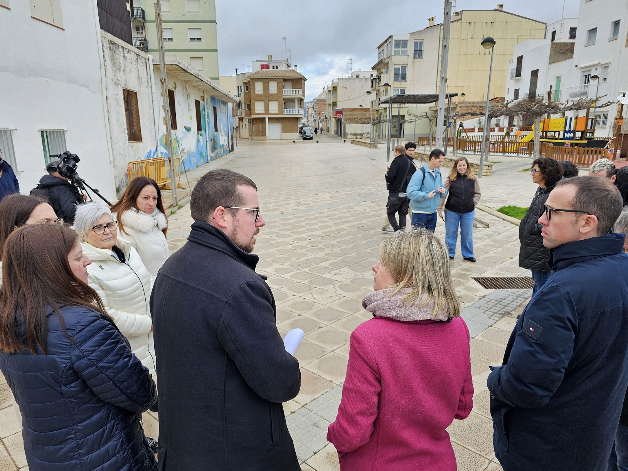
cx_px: 309
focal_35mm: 24
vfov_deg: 56.8
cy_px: 243
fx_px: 435
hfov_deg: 71.6
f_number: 1.7
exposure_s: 1/180
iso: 16
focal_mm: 6.3
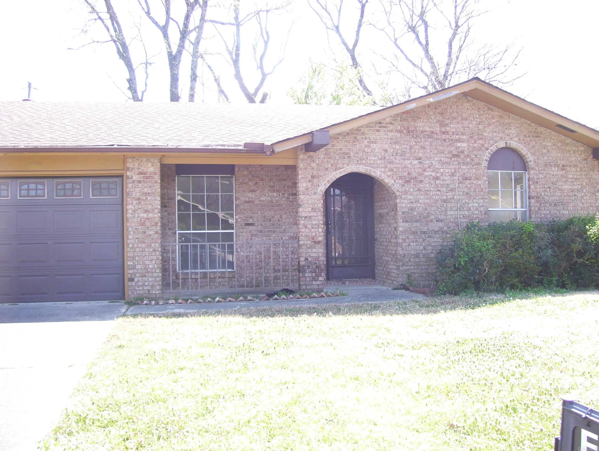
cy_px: 226
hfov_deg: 51.3
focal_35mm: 36
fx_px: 624
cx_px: 300
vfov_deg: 39.7
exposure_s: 1/125
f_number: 2.7
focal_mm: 6
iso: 80
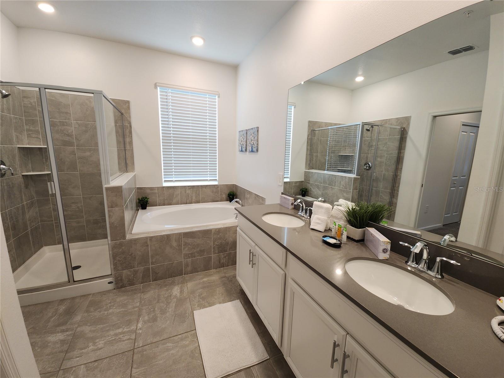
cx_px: 252
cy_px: 189
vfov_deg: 89.9
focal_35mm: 13
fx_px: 189
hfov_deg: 106.2
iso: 125
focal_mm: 2.2
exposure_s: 1/60
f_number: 2.2
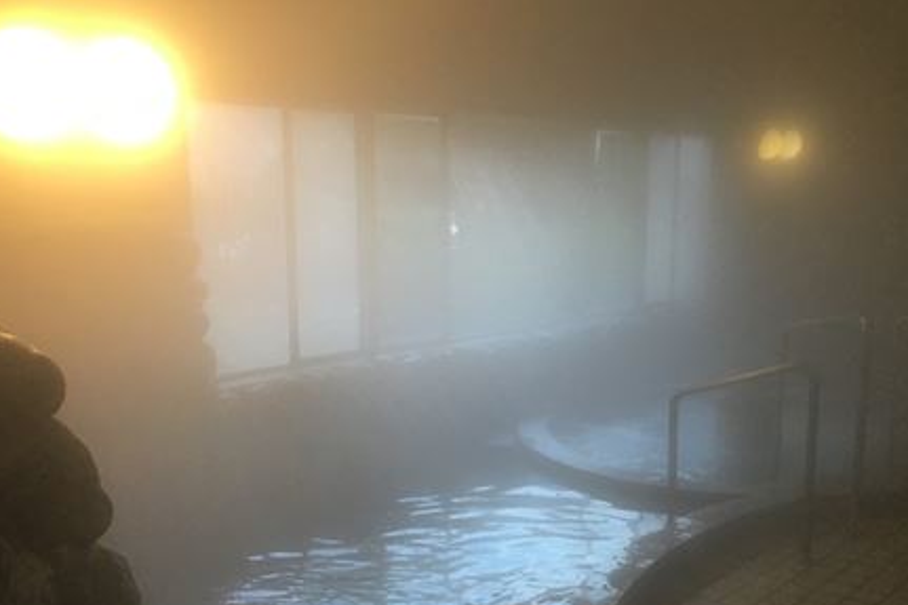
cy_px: 369
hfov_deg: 45.9
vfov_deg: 31.8
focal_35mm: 42
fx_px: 1059
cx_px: 581
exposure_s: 1/30
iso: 40
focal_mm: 4.15
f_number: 2.2
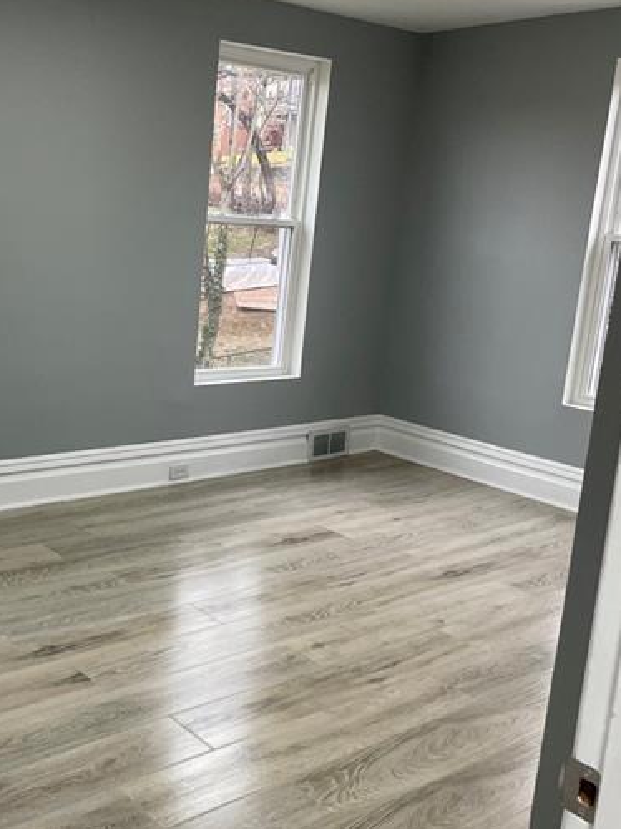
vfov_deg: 46.8
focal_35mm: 40
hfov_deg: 35.2
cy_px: 387
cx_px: 154
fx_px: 957
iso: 125
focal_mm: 4.2
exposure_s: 1/120
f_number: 1.6
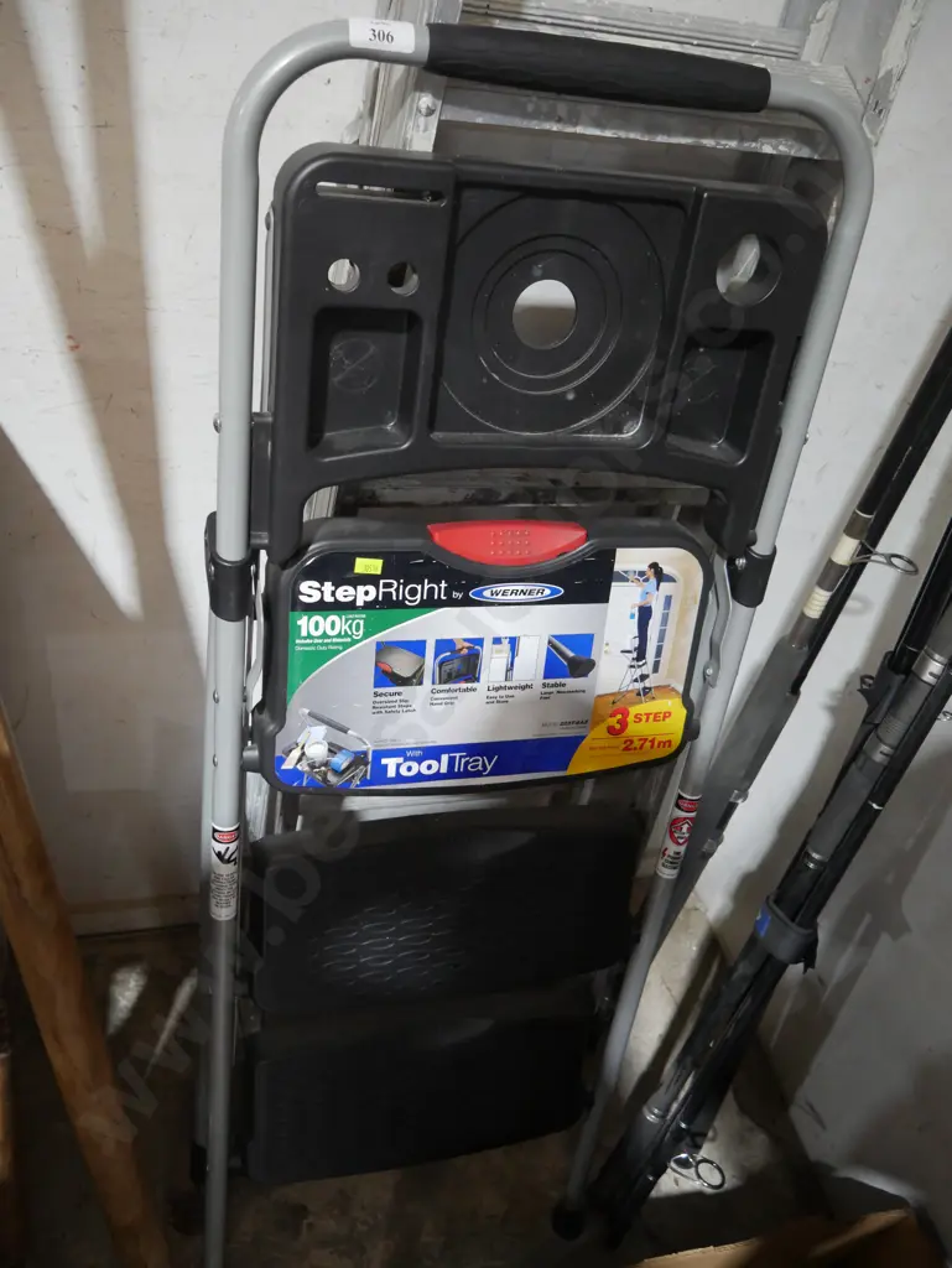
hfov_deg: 46.8
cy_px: 634
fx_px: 1099
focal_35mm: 30
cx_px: 476
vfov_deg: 59.9
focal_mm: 15
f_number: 3.6
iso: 1250
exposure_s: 1/60
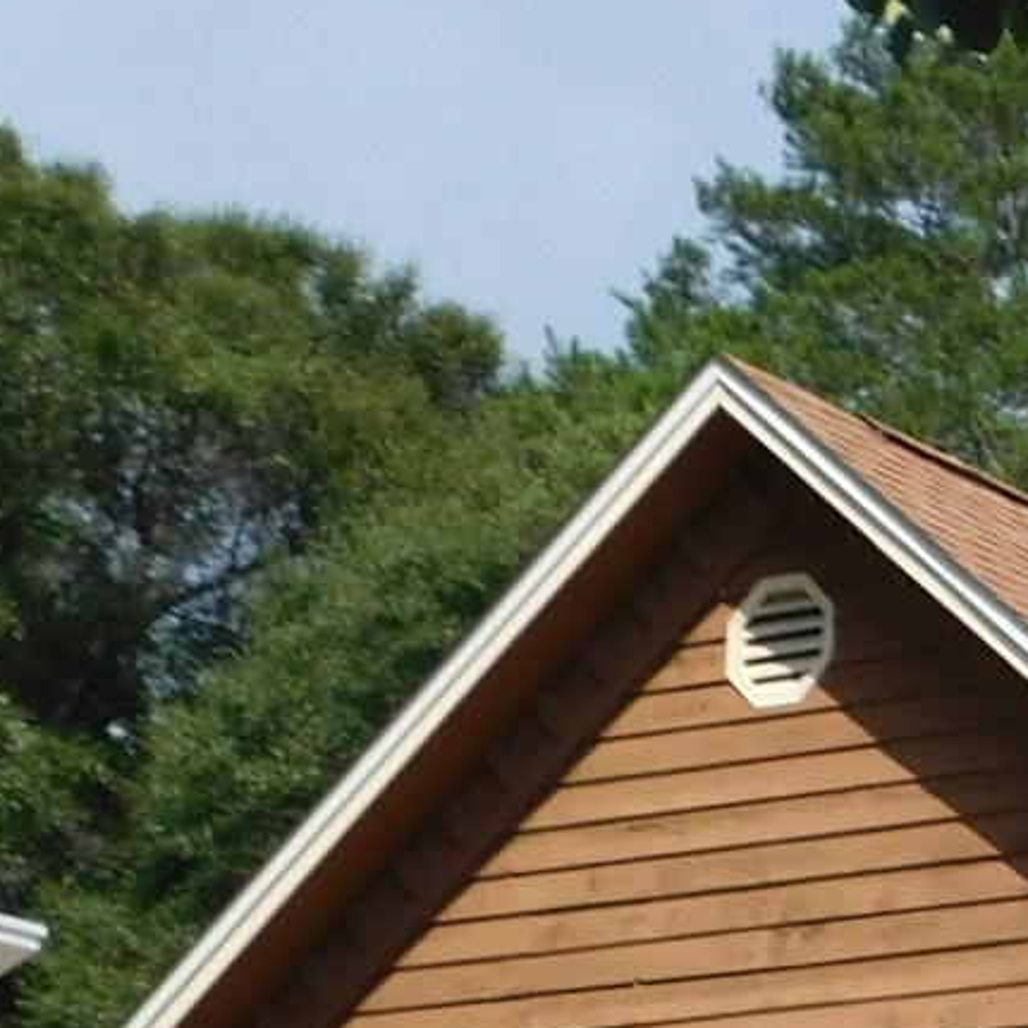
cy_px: 1148
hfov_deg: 11.5
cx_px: 1858
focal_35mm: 140
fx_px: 4704
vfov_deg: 12.3
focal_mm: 5.3
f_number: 6.4
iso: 125
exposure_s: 1/400
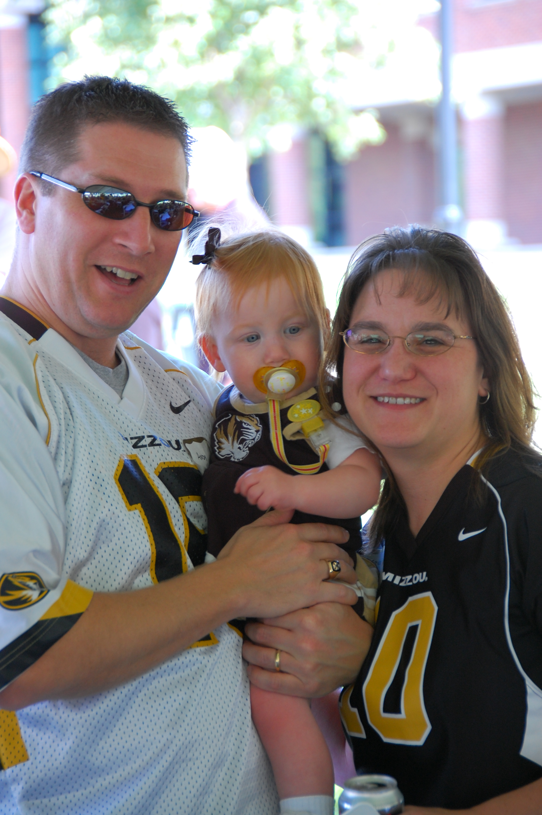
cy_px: 408
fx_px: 3563
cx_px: 271
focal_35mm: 158
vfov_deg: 13.1
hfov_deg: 8.7
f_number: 5.6
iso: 400
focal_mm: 105
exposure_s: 1/60
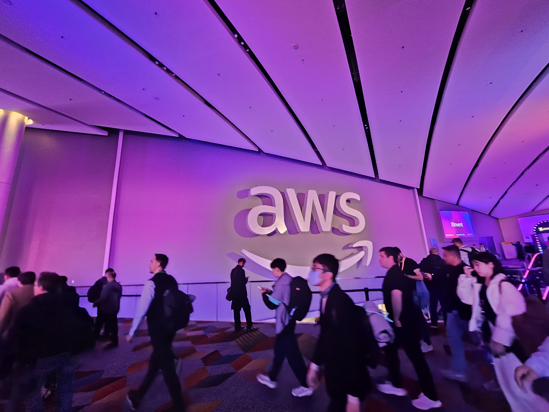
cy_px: 206
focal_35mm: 13
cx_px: 274
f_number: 2.2
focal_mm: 2.2
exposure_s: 1/40
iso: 320
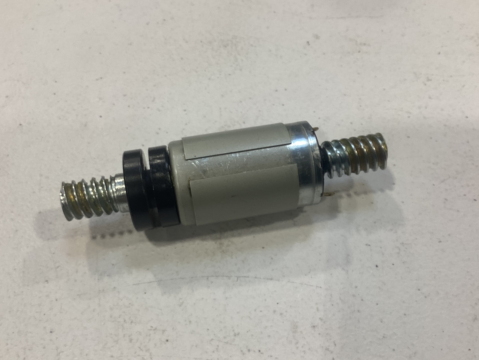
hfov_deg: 52.6
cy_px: 194
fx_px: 484
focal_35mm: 35
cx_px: 241
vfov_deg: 40.7
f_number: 2.4
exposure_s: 1/60
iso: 64
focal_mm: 3.3
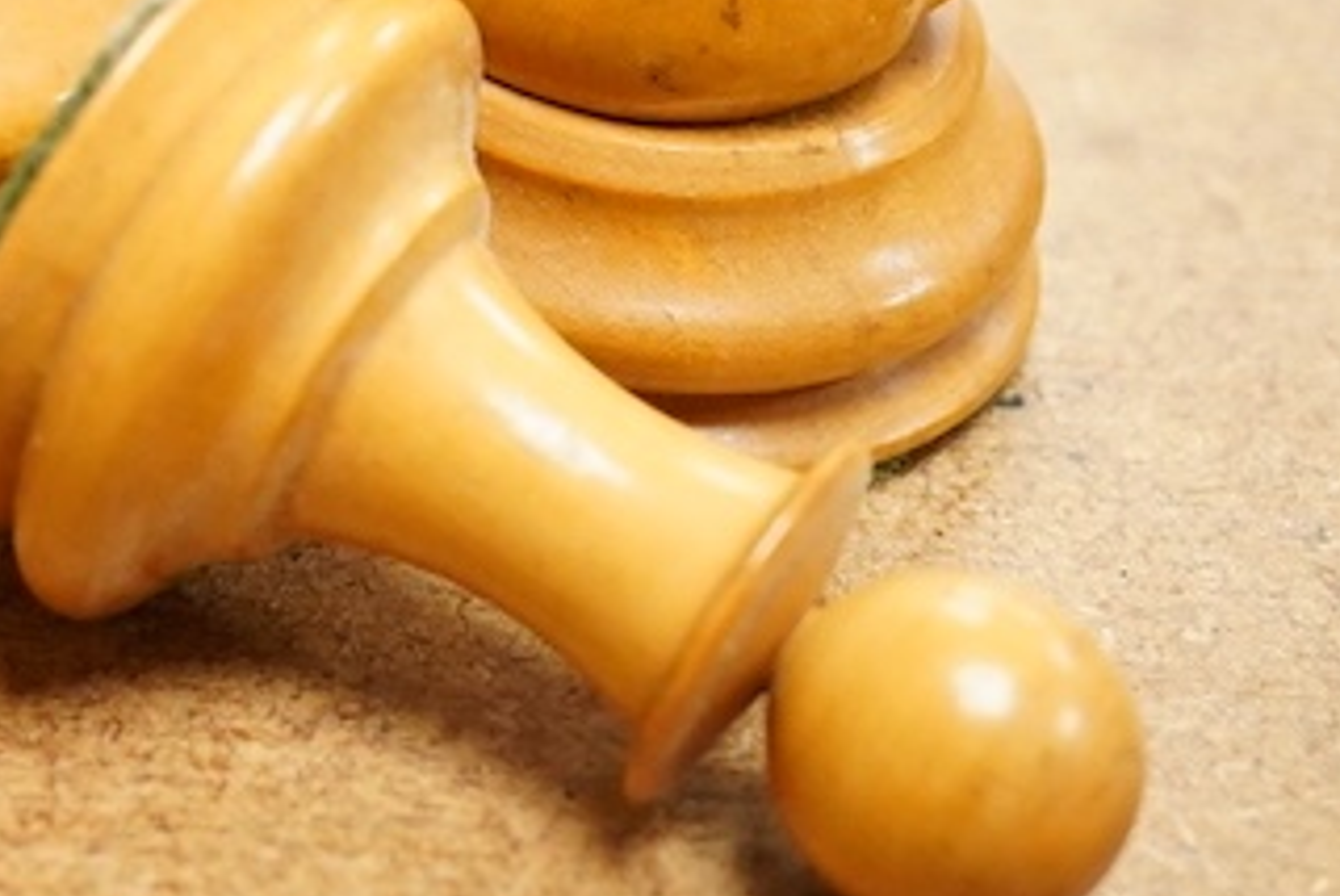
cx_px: -404
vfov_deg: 8.6
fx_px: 5886
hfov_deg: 12.6
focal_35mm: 158
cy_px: -348
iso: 2500
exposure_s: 1/200
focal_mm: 30
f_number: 5.6
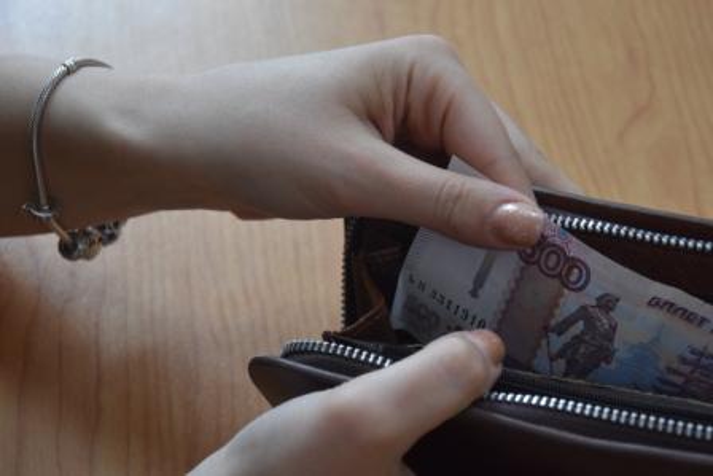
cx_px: 356
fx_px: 1724
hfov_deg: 23.4
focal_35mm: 87
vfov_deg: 15.7
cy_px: 238
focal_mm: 58
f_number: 5.6
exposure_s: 1/125
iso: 800
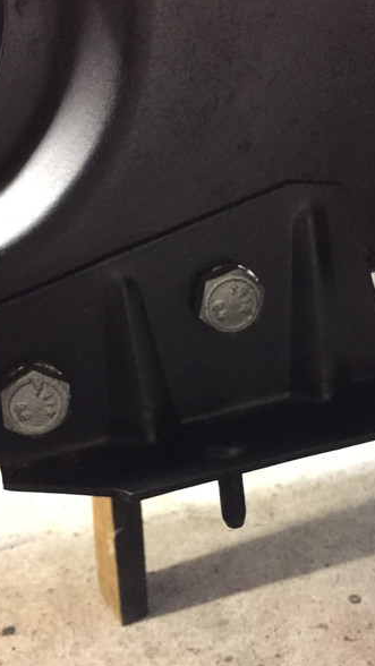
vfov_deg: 47.3
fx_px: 760
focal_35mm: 43
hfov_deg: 27.7
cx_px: 179
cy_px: 333
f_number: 2.2
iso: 500
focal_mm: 4.15
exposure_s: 1/17
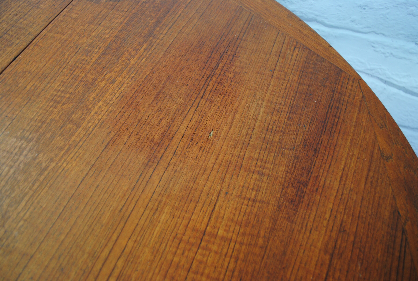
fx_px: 349
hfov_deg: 61.8
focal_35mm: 30
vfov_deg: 43.8
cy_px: 140
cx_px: 209
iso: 200
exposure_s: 1/60
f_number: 4
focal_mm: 20
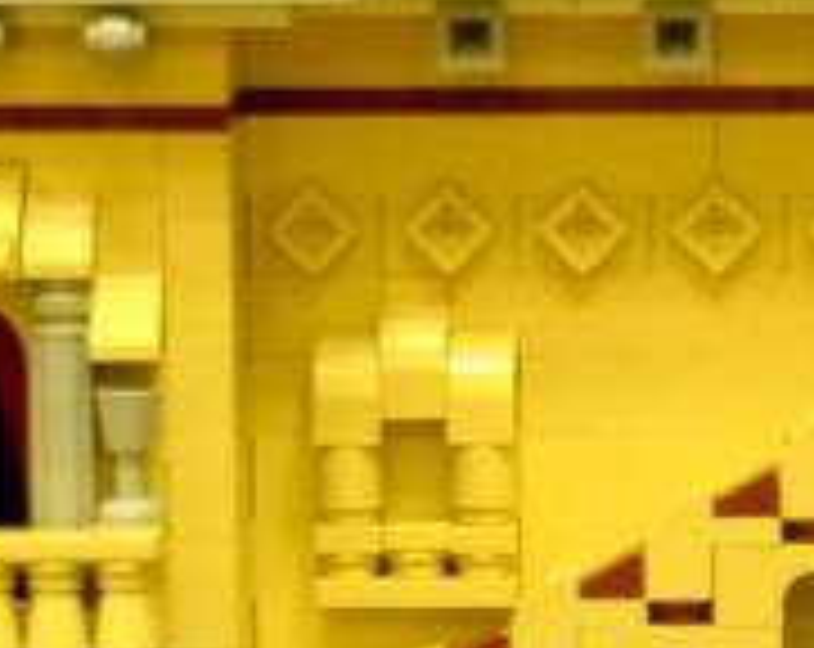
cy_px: 770
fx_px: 9087
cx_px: 983
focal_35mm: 378
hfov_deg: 5.1
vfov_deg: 4.1
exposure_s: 1/5
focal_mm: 42
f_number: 4.2
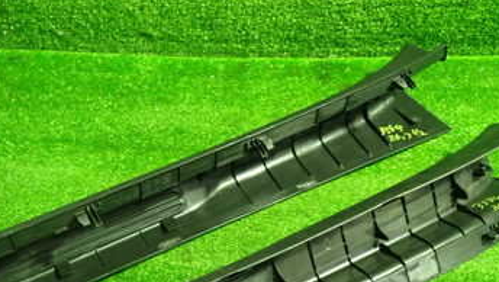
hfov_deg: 36.4
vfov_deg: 20.7
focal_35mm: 57
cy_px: 251
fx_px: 755
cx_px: 186
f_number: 2.3
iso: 640
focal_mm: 5.4
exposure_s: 1/30
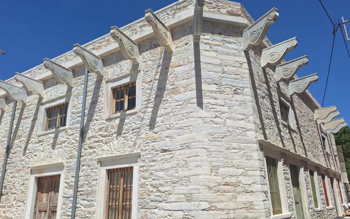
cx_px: 171
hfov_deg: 72.5
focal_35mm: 25
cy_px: 125
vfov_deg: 49.1
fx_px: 238
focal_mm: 5.54
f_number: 1.8
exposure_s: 1/3745
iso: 40
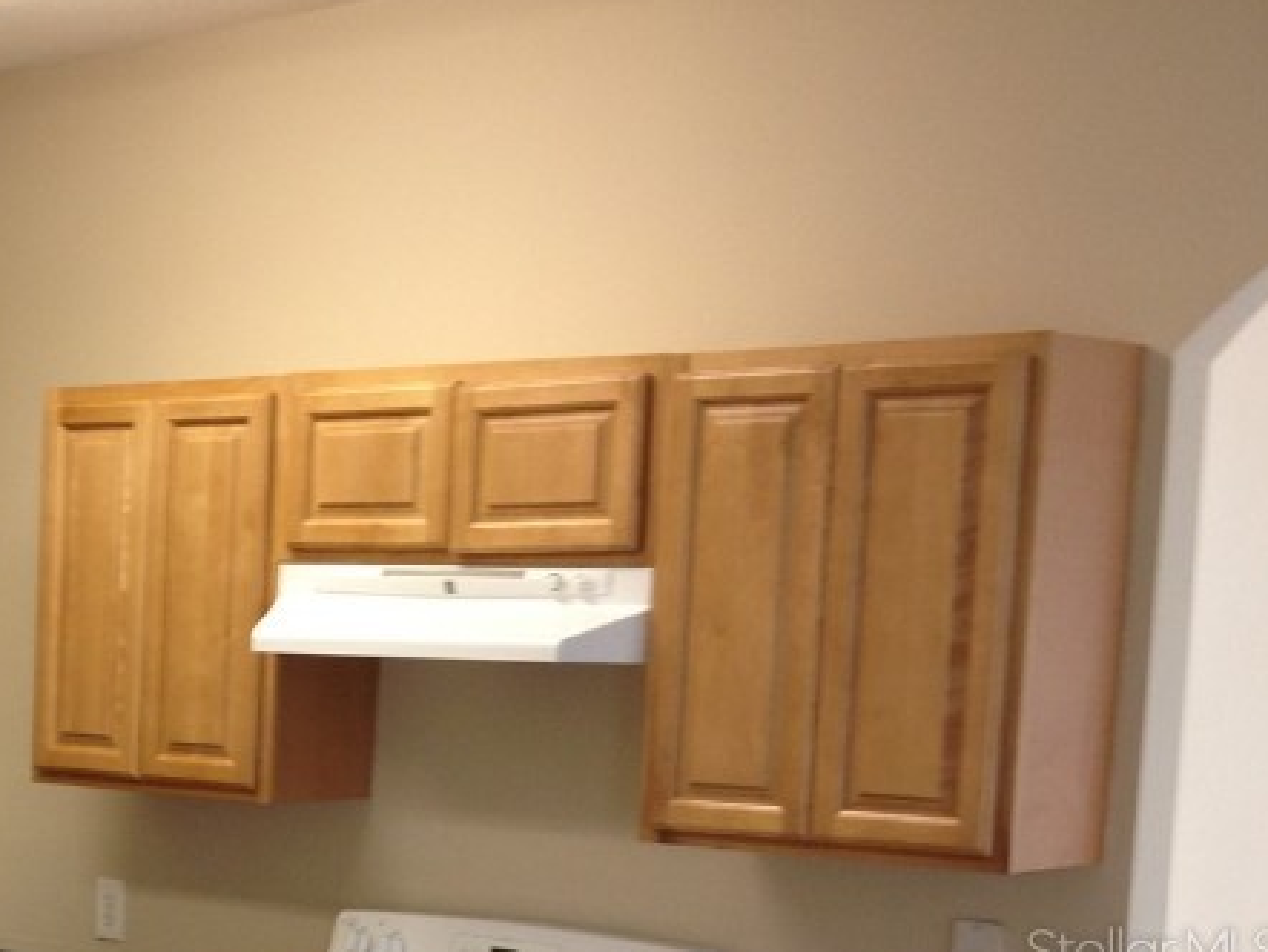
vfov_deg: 17.8
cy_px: 949
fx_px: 2969
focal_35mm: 81
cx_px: -172
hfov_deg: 22.6
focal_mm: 4.28
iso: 50
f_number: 2.4
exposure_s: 1/20
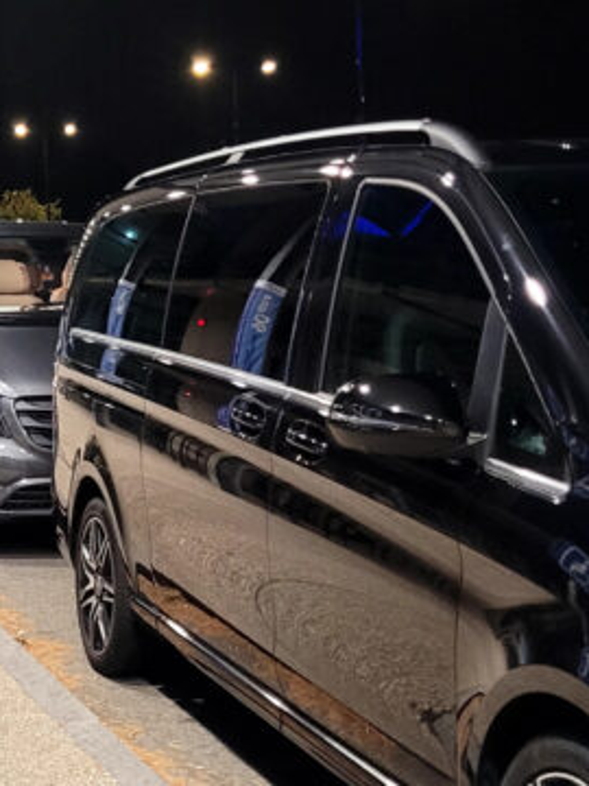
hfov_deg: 19.7
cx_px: 120
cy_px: 472
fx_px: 1679
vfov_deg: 26.3
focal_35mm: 74
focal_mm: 5.4
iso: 500
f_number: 1.8
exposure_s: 1/25
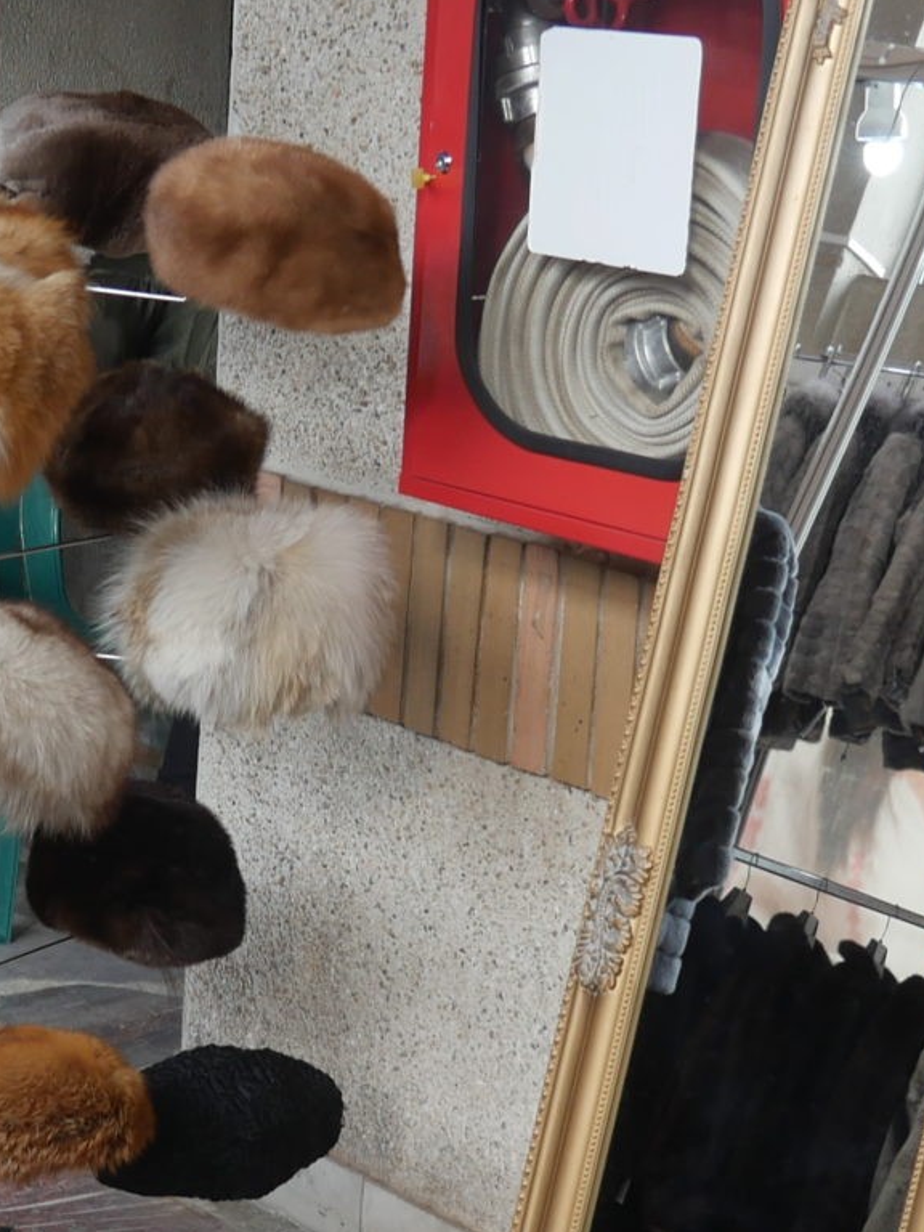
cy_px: 895
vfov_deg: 24.2
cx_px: 276
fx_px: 2847
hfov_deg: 18.4
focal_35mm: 80
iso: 200
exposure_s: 1/125
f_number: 3.5
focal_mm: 12
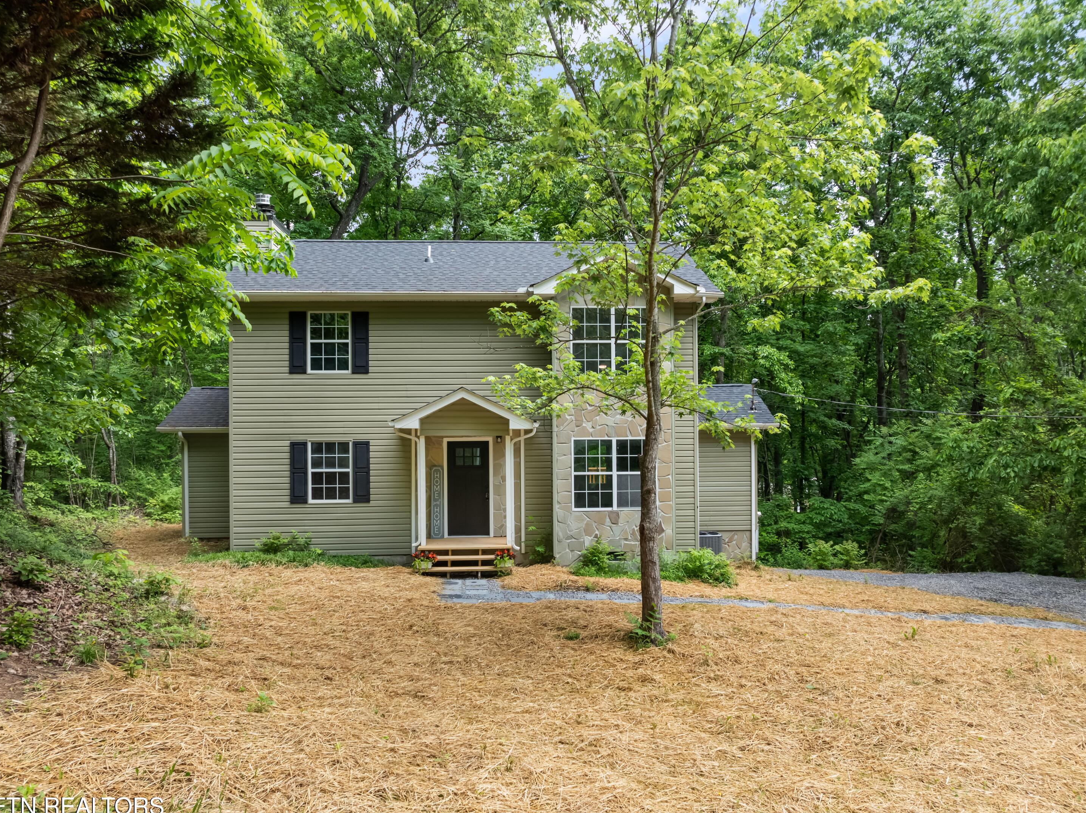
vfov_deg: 54.8
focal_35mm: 25
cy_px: 422
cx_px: 554
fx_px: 784
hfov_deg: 69.4
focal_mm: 12.29
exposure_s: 1/60
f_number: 2.8
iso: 100
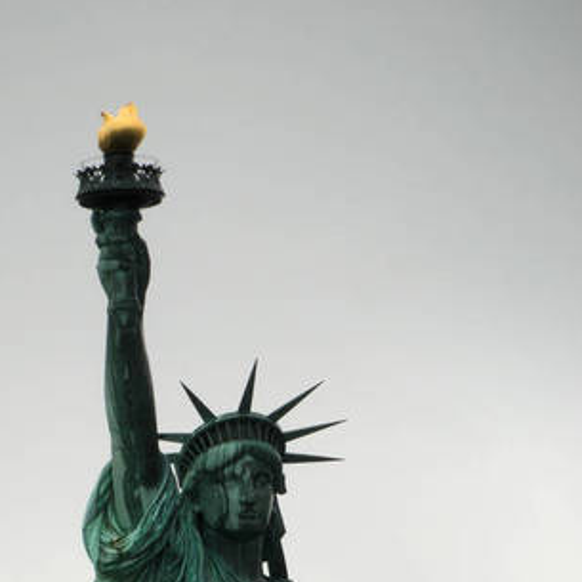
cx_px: 166
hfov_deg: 3.0
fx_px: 11128
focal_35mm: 585
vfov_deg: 3.0
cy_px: 601
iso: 140
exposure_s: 1/200
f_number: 5.6
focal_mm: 200
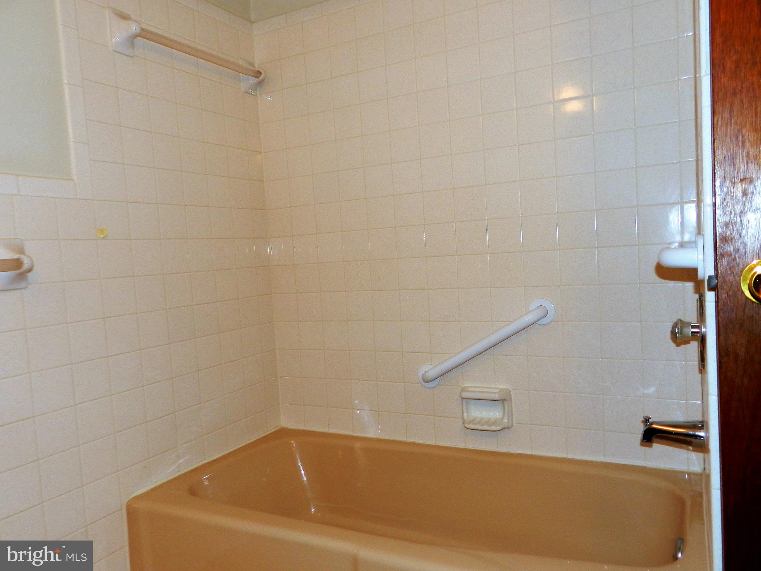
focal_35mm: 25
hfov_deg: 69.4
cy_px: 286
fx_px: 550
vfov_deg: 54.9
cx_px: 380
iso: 200
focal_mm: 4.5
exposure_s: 1/30
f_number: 3.5
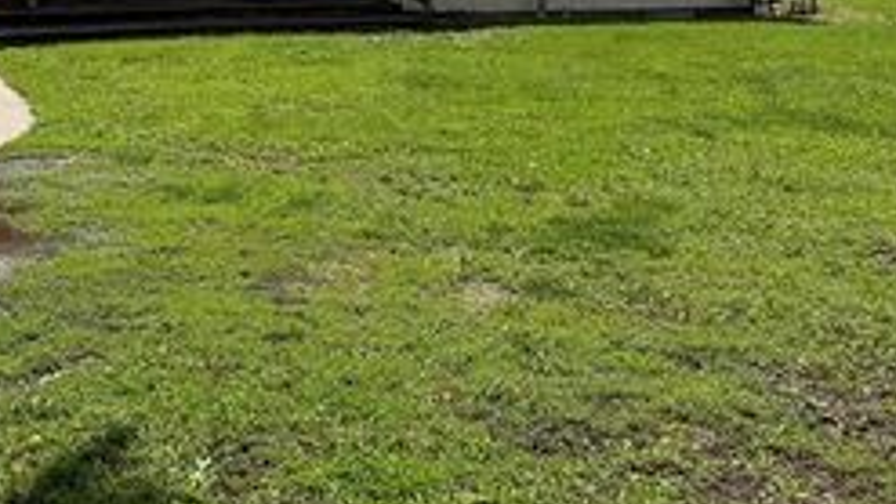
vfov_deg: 21.7
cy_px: -20
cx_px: 163
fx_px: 1259
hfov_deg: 37.6
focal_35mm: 53
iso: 80
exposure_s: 1/6173
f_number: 1.78
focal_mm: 6.76
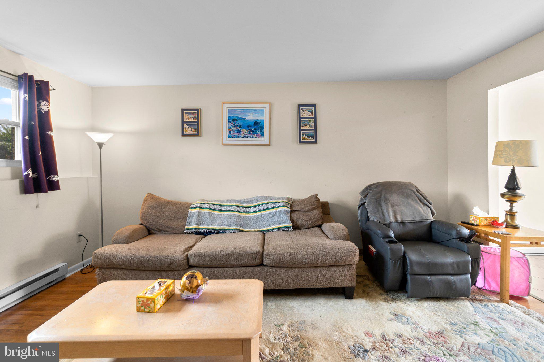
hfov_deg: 100.4
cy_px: 181
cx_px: 272
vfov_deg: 77.3
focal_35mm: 15
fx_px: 227
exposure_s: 1/4
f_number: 8
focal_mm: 10
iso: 100
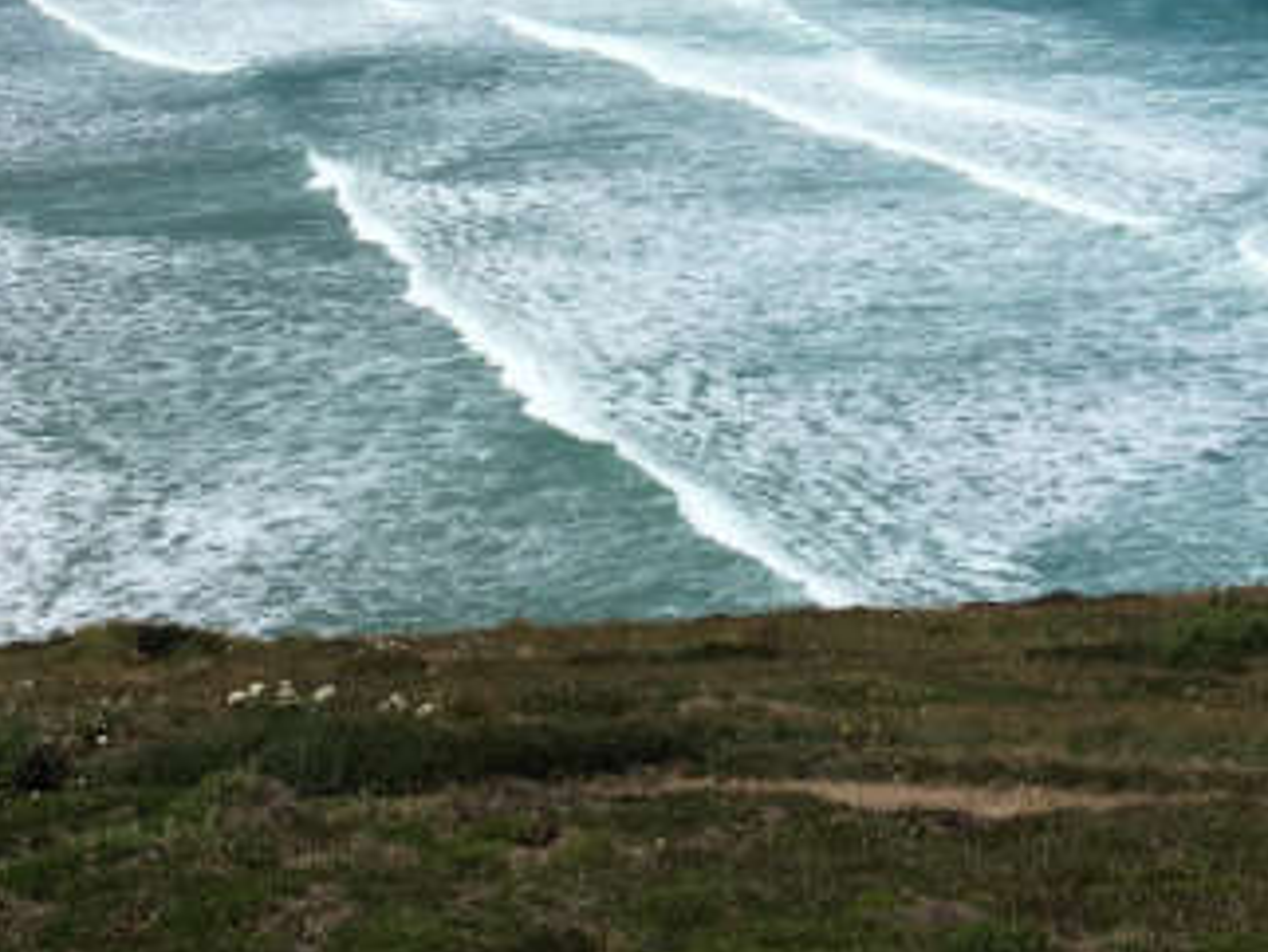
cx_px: 484
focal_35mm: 72
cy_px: -216
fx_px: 2639
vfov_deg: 19.2
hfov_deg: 26.9
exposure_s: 1/3846
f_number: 2.2
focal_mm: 4.2
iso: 25
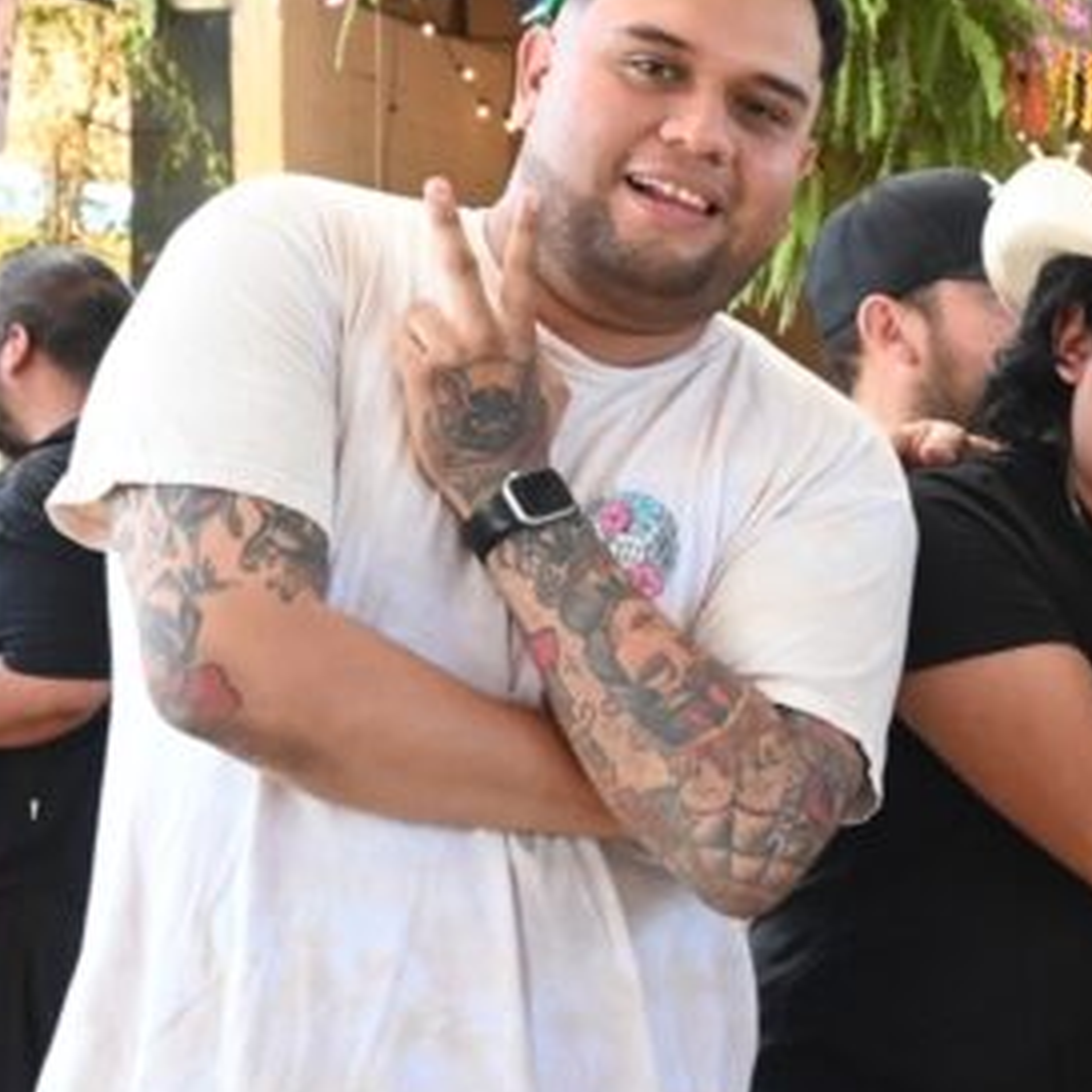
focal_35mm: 98
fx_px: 3498
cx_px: 1496
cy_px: 500
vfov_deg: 17.7
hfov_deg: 16.6
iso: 3200
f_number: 7.1
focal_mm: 27.5
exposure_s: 1/200
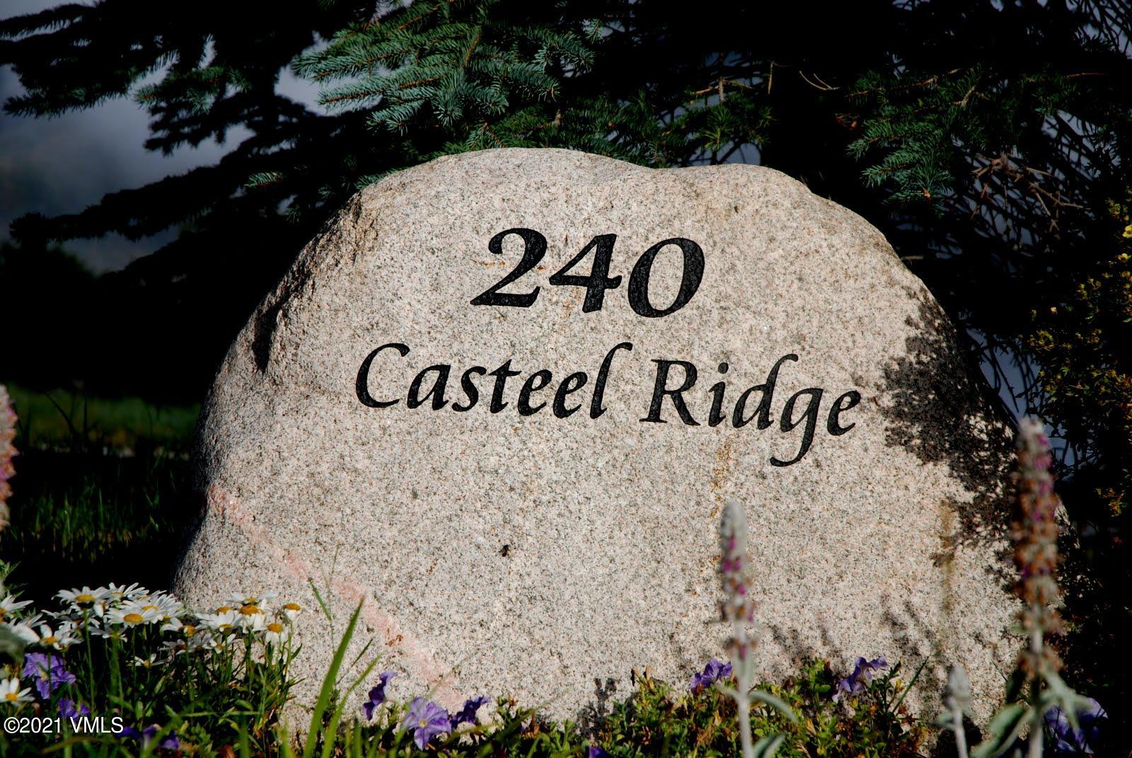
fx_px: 3306
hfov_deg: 19.4
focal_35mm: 105
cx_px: 566
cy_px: 379
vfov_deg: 13.1
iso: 100
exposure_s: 1/500
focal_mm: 70
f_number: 5.6
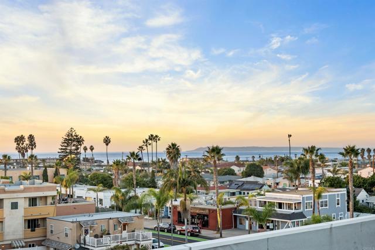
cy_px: 125
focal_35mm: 52
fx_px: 542
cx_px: 188
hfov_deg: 38.2
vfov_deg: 26.0
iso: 100
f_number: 5.6
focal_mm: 35
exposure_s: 1/30
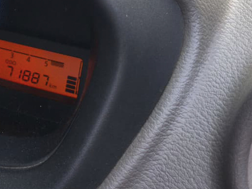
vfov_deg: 29.3
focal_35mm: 49
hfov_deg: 36.0
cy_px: 51
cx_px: 14
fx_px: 357
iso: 50
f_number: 1.6
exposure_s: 1/2663
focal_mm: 6.57
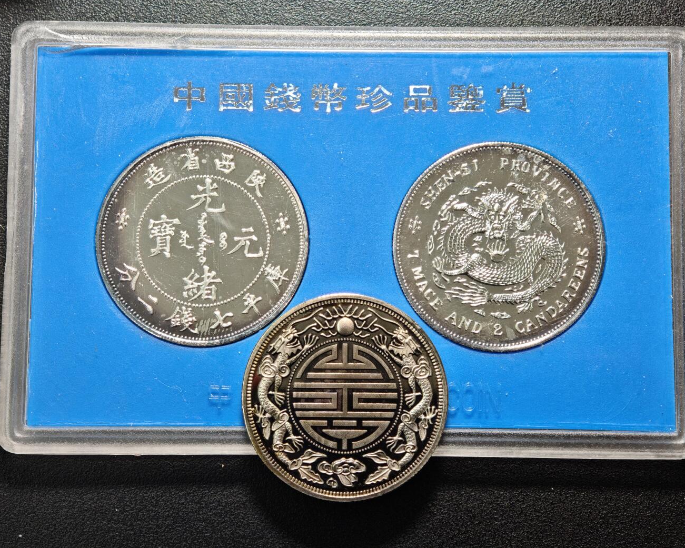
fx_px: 1277
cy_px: 274
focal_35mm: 63
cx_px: 344
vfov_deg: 24.2
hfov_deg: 30.0
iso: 640
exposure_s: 1/75.5
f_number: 2
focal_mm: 9
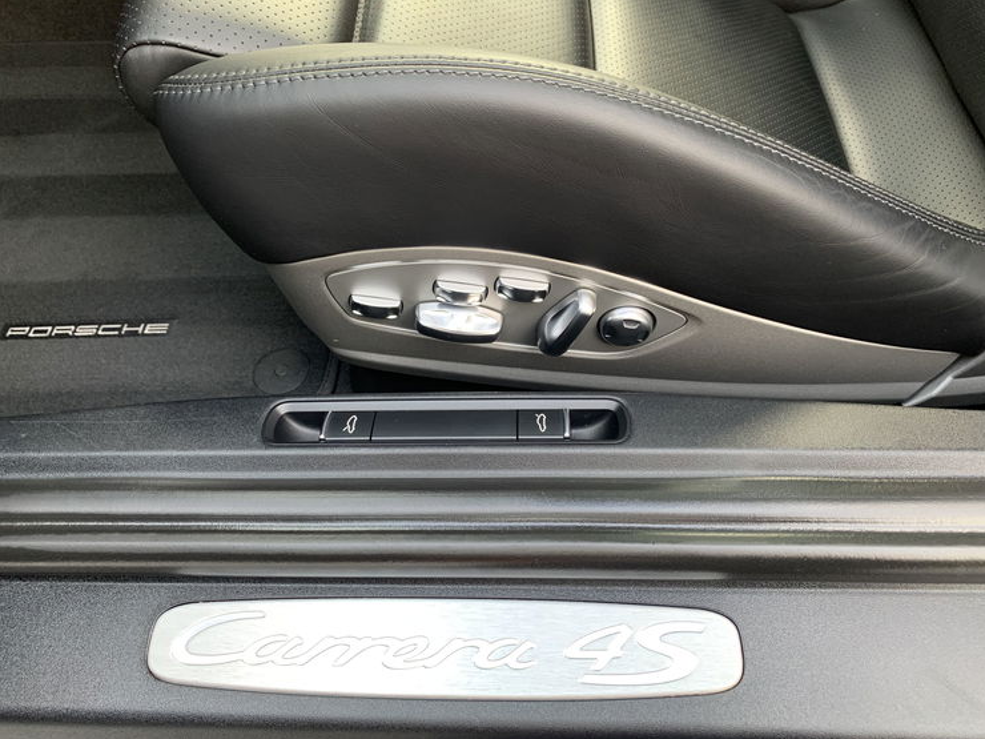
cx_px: 489
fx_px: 768
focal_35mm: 27
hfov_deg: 65.3
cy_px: 370
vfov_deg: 51.4
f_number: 1.8
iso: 125
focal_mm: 4.25
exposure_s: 1/60
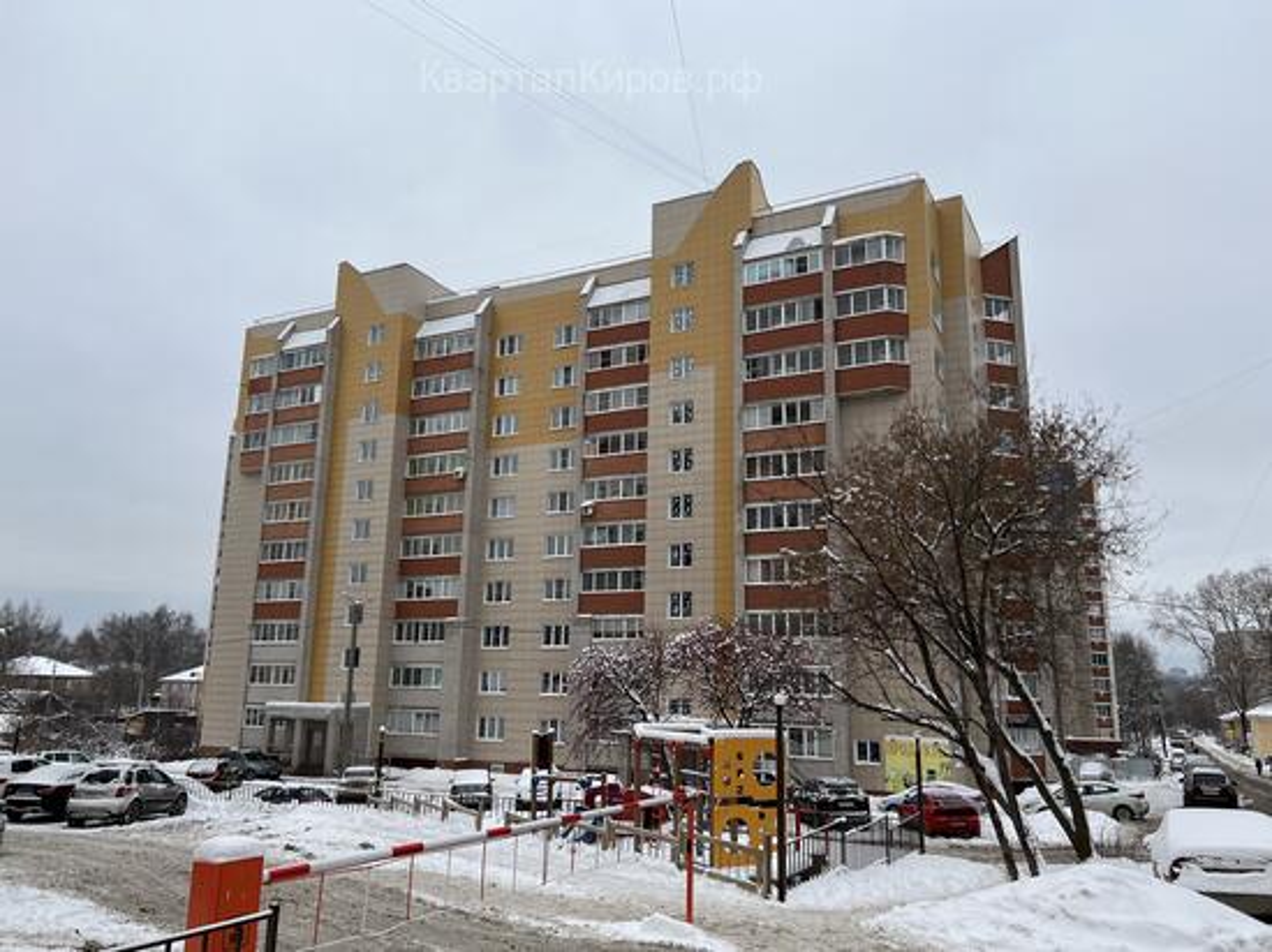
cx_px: 636
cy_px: 476
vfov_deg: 53.0
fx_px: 955
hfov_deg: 67.3
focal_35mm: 26
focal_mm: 5.7
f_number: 1.5
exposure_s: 1/458
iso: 50
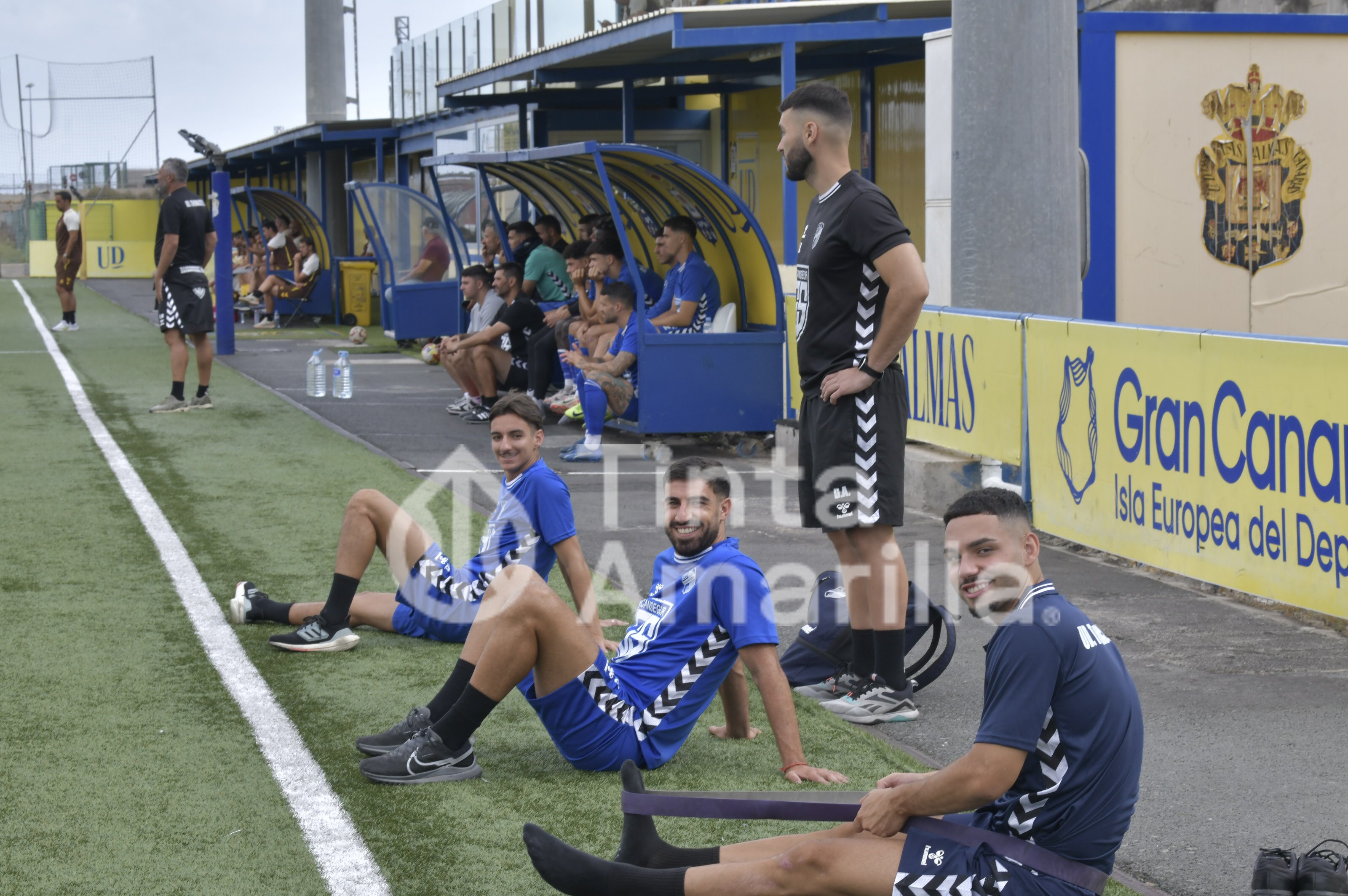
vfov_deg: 19.4
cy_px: 448
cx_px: 674
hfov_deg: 28.9
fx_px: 2619
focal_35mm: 70
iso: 250
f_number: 13
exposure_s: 1/161
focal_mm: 70
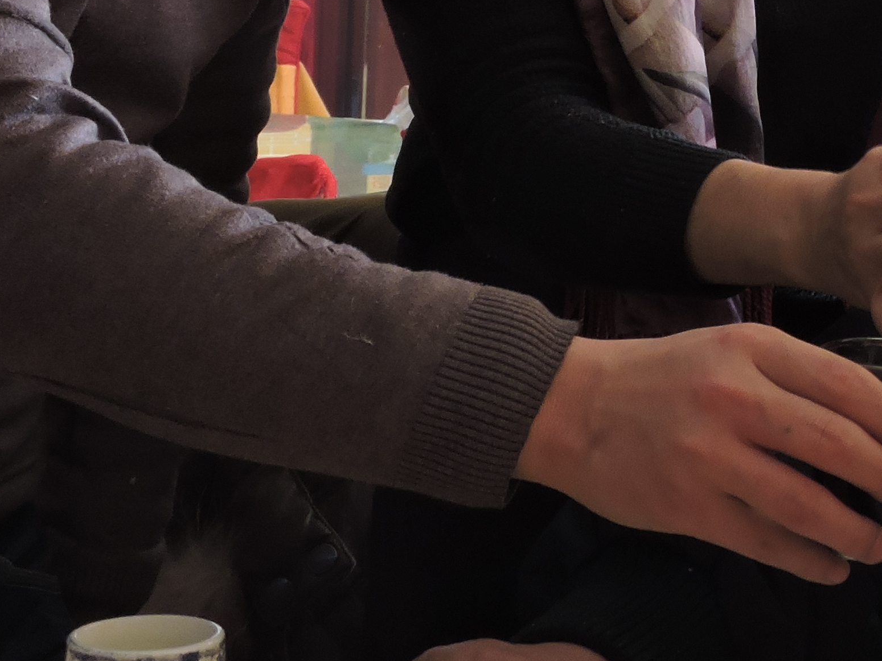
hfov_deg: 15.7
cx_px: 1152
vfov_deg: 12.1
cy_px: -226
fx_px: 3032
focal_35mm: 119
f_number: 3.8
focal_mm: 7.2
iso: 160
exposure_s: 1/30
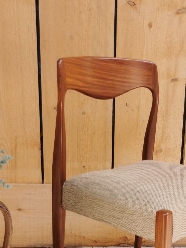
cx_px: 102
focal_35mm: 59
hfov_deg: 24.8
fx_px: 423
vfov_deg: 32.1
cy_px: 187
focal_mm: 5.58
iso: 50
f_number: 1.8
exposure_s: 1/100
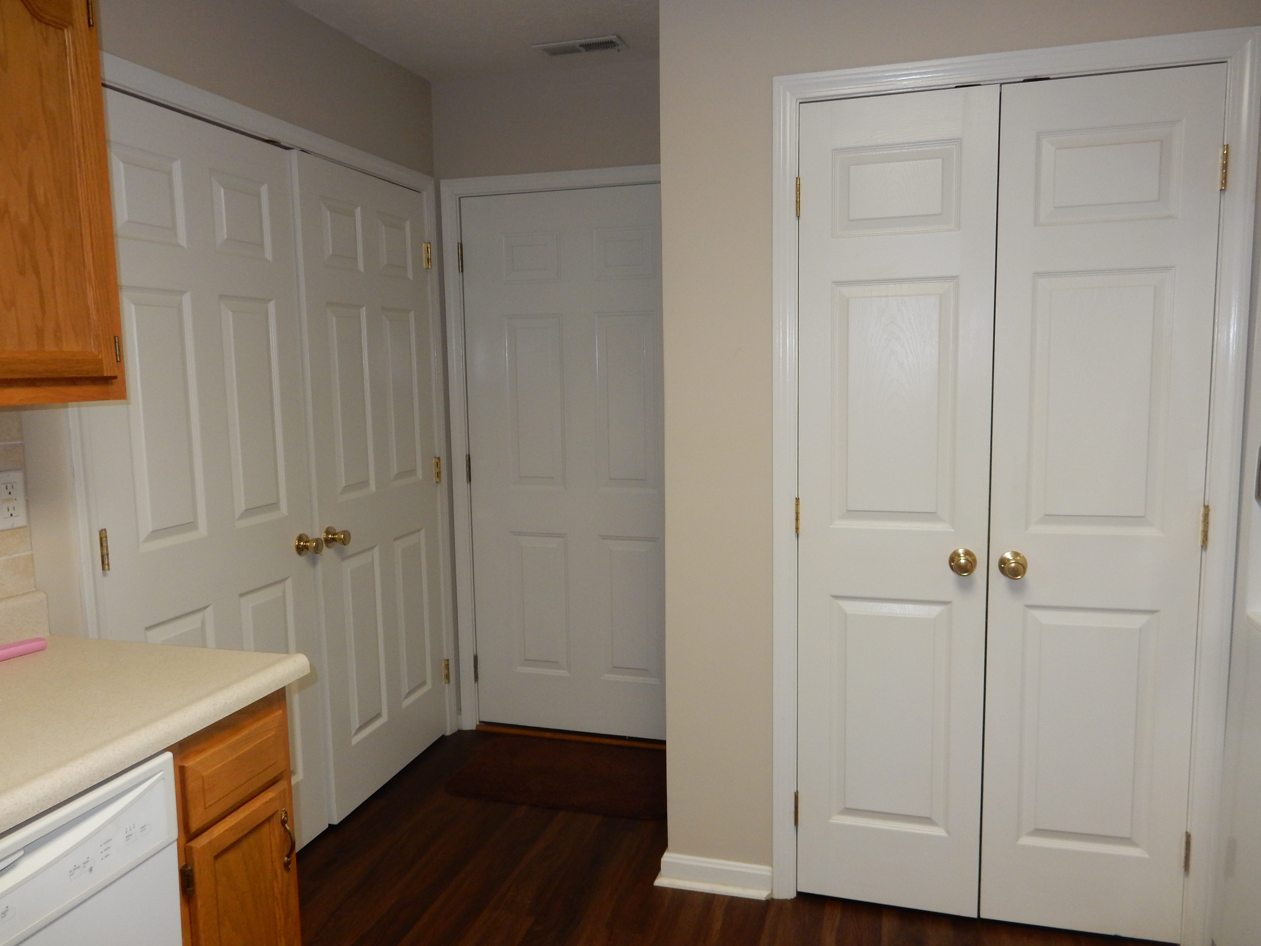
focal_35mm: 25
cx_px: 630
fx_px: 911
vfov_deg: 54.9
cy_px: 473
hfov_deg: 69.4
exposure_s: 1/30
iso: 200
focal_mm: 4.5
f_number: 3.7
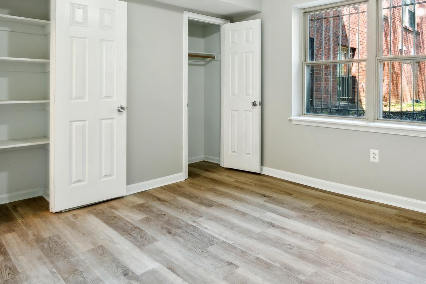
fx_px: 284
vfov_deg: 52.0
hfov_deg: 71.3
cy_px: 92
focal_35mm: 24
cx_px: 289
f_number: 8
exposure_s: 1/3.33
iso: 100
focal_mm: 10
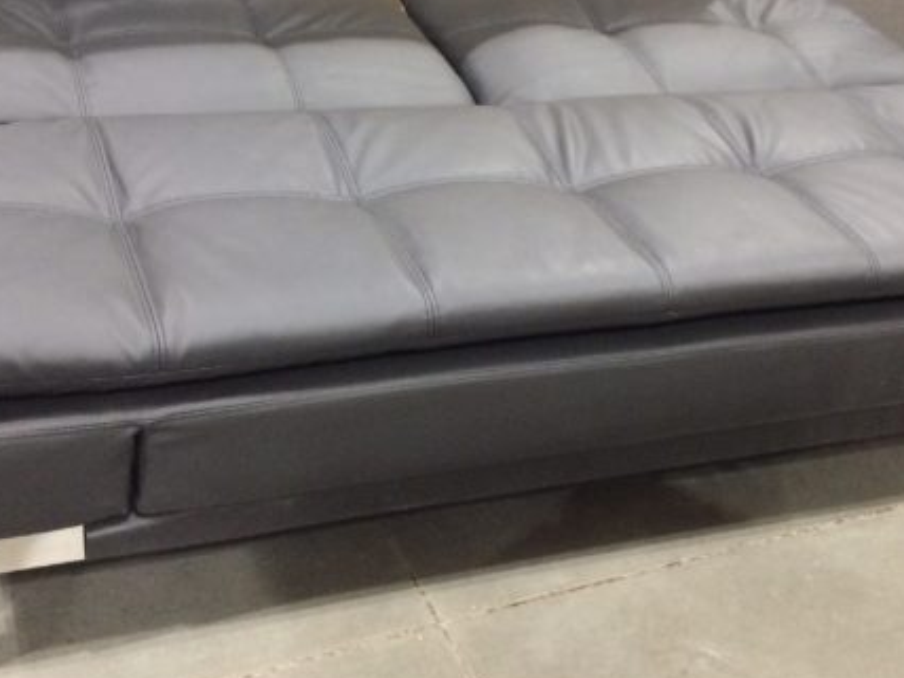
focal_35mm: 52
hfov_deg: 36.8
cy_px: 167
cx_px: 492
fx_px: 1358
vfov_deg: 27.6
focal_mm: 4.15
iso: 200
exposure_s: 1/30
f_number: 2.2
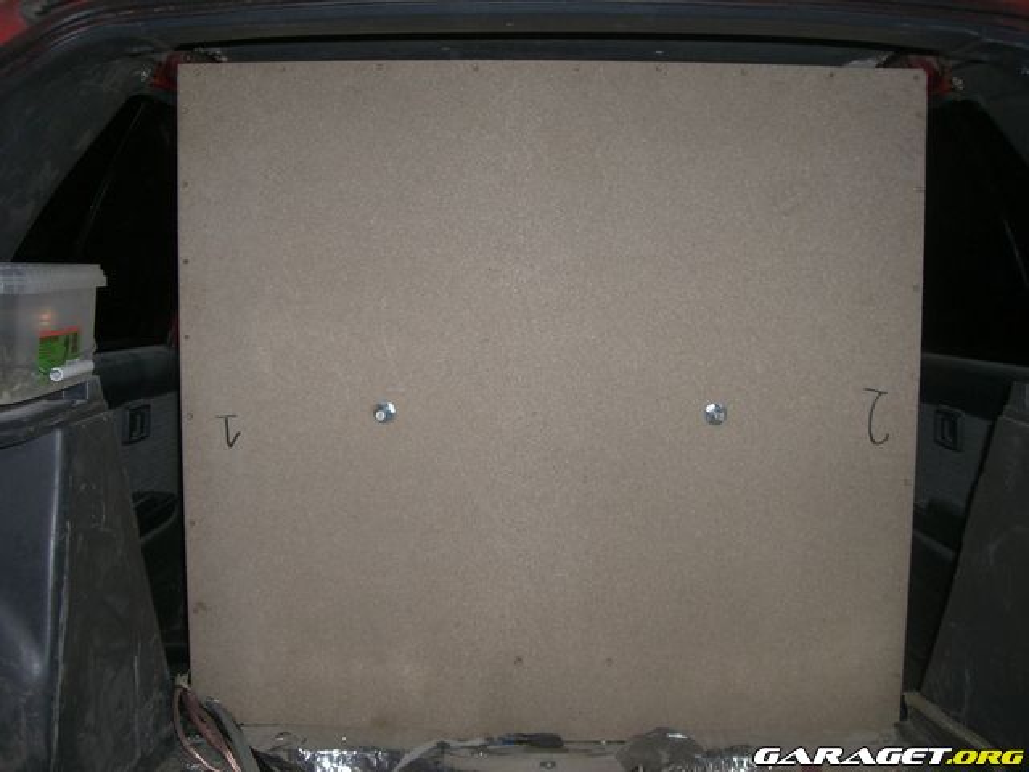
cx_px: 514
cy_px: 386
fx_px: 1130
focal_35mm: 38
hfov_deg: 49.0
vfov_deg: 37.7
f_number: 2.7
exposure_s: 1/60
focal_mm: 6.2
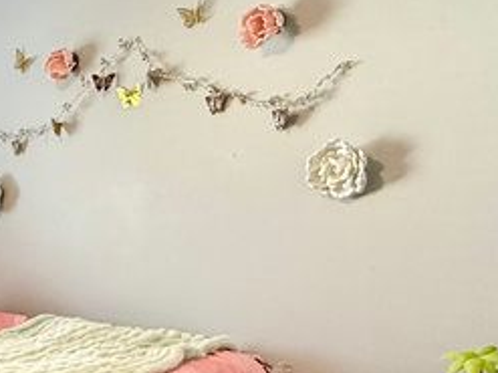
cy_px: 375
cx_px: -206
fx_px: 834
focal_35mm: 58
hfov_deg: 26.3
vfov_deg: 24.1
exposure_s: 1/120
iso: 250
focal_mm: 2.22
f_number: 2.2
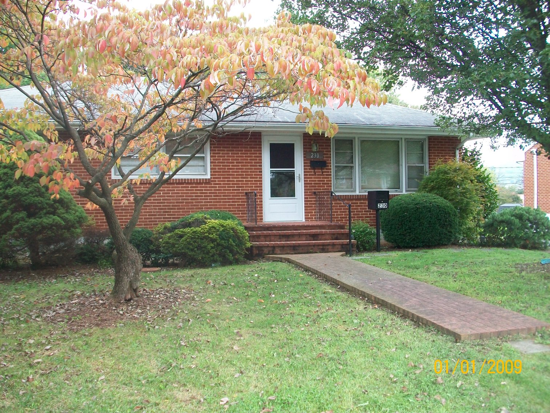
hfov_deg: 54.0
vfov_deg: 41.8
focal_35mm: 34
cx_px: 275
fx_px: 540
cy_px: 206
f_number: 2.8
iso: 80
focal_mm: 5.7
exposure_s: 1/100
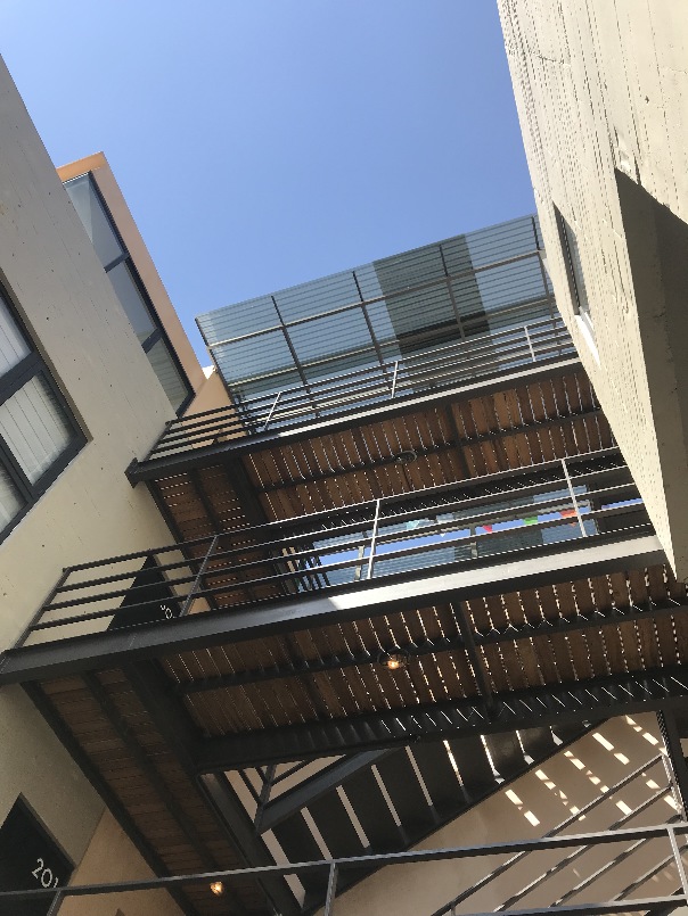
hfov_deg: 49.8
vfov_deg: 63.4
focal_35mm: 28
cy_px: 458
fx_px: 742
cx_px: 344
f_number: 1.8
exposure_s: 1/870
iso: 20
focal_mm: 3.99
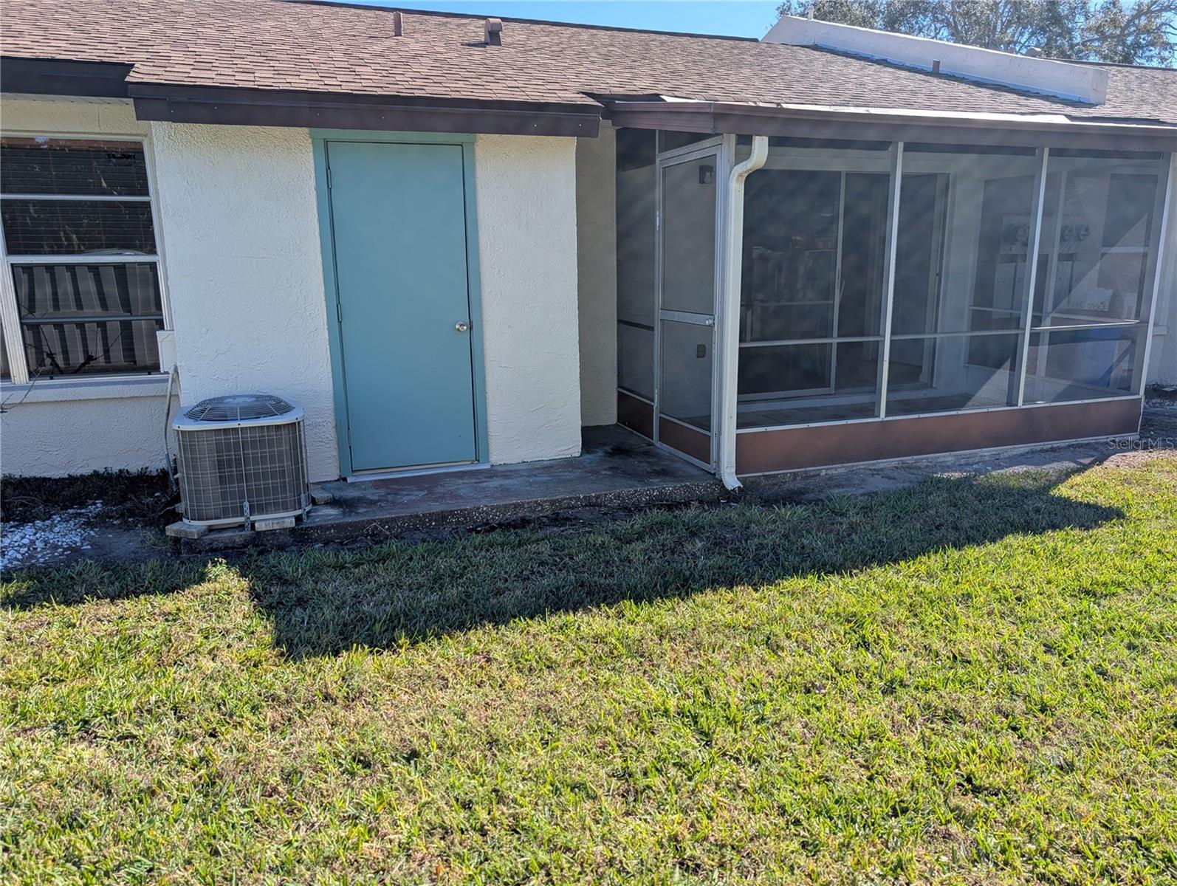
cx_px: 588
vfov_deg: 56.9
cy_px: 443
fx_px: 817
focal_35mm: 24
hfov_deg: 71.5
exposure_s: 1/625
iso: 20
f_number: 1.68
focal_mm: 6.9
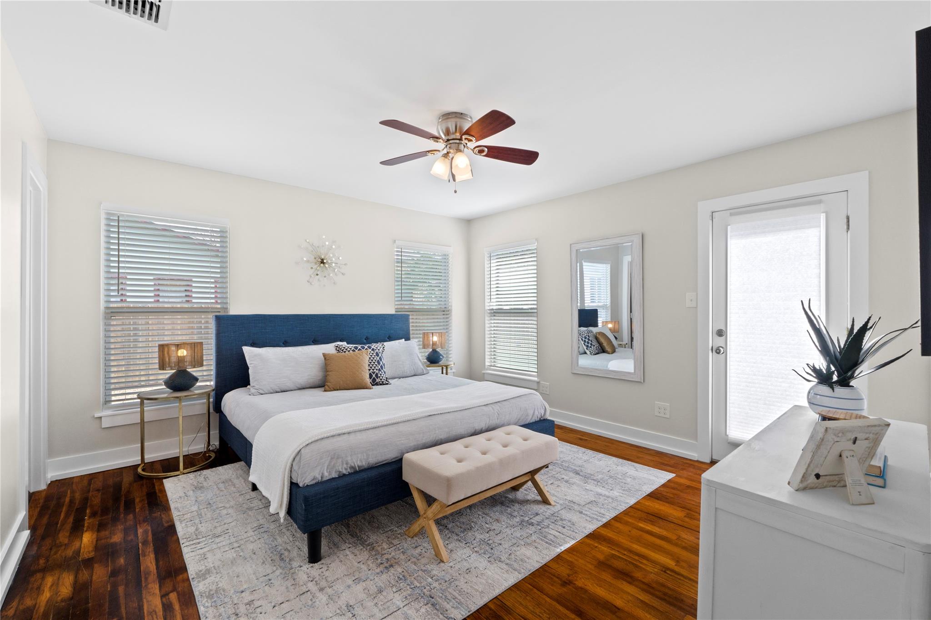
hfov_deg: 100.4
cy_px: 310
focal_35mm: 15
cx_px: 466
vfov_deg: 77.3
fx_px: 388
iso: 250
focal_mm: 10
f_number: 11
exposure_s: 1/4
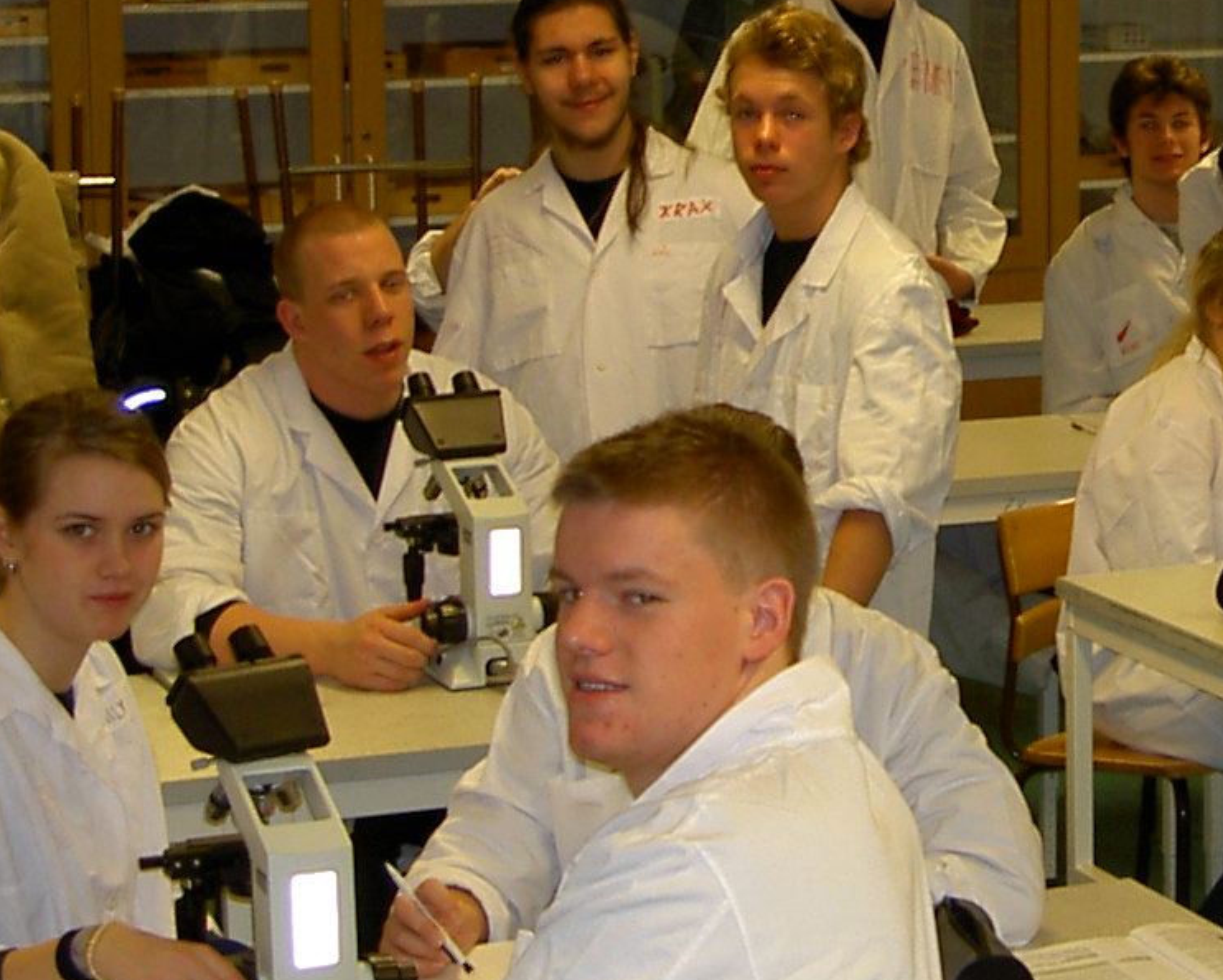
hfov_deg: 17.9
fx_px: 3802
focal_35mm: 105
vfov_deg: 14.7
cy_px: 332
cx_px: 1146
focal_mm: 8
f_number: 2.8
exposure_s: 1/59.5
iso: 100
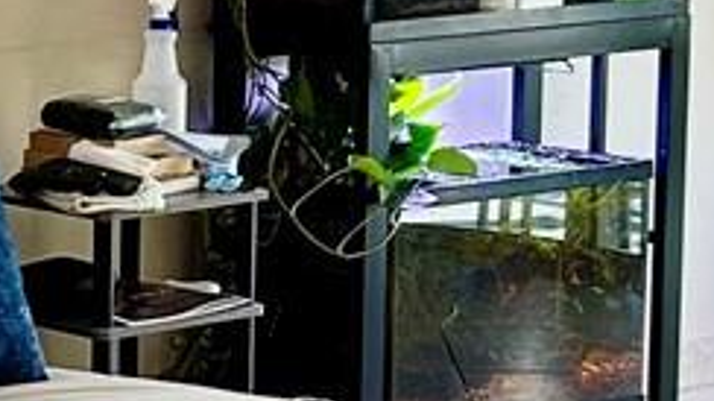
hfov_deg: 11.0
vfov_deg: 6.5
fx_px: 3520
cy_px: 149
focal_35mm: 186
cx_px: -495
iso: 100
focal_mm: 5.7
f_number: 1.5
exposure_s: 1/60
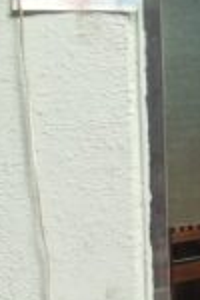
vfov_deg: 11.5
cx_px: 730
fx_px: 1483
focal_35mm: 178
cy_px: 38
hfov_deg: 6.5
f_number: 1.7
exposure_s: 1/120
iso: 64
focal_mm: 4.7
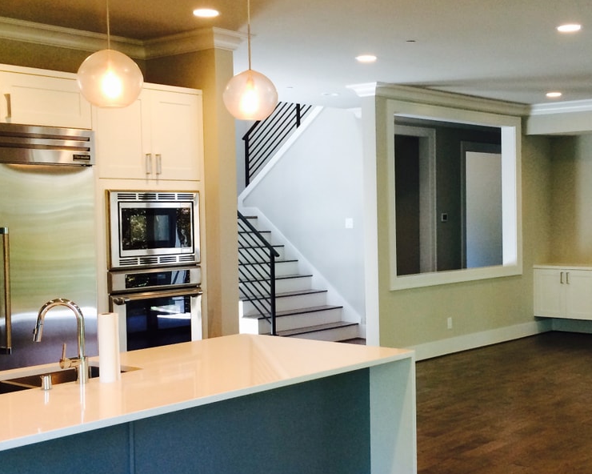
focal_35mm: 51
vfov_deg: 29.7
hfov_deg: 36.4
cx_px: 376
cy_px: 245
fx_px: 894
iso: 64
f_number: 2.2
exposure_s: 1/30
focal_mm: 4.15
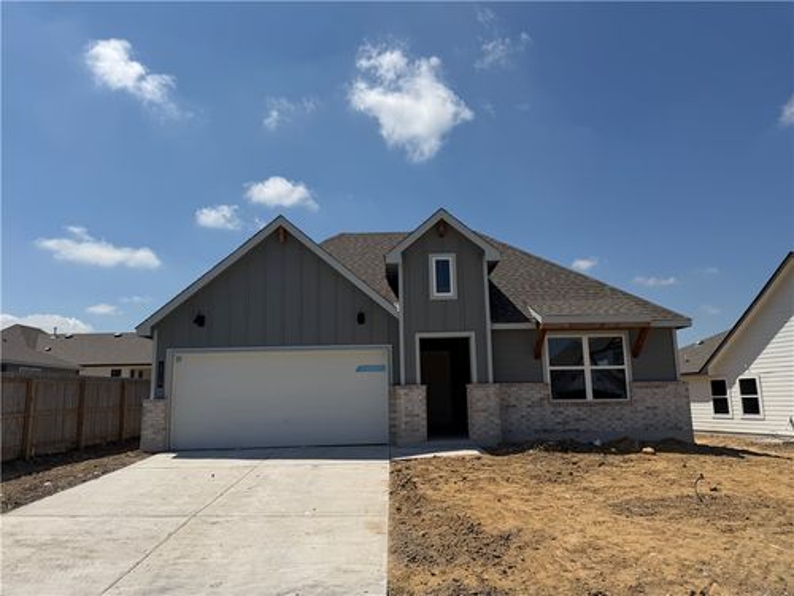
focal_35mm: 24
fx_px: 550
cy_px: 298
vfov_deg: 56.8
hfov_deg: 71.6
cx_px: 397
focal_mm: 6.76
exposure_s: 1/10309
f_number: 1.78
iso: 80
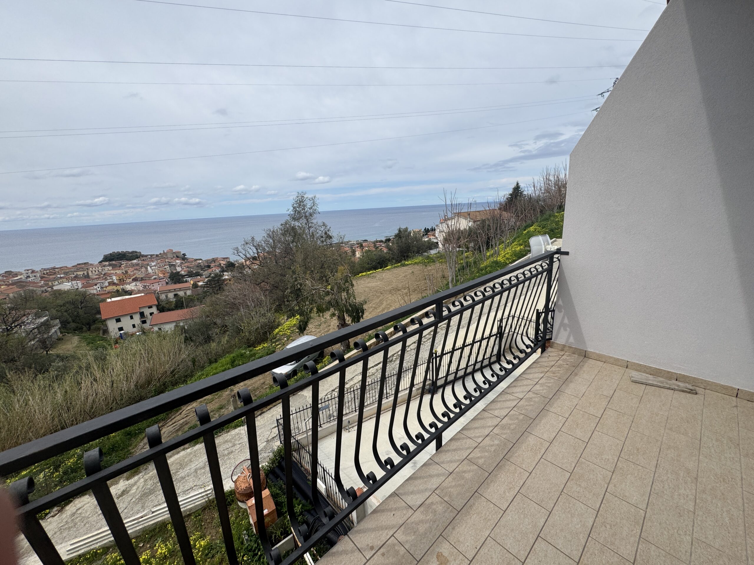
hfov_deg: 102.1
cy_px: 282
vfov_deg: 85.7
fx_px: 305
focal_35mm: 14
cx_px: 377
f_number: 2.2
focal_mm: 2.22
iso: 40
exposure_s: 1/2083
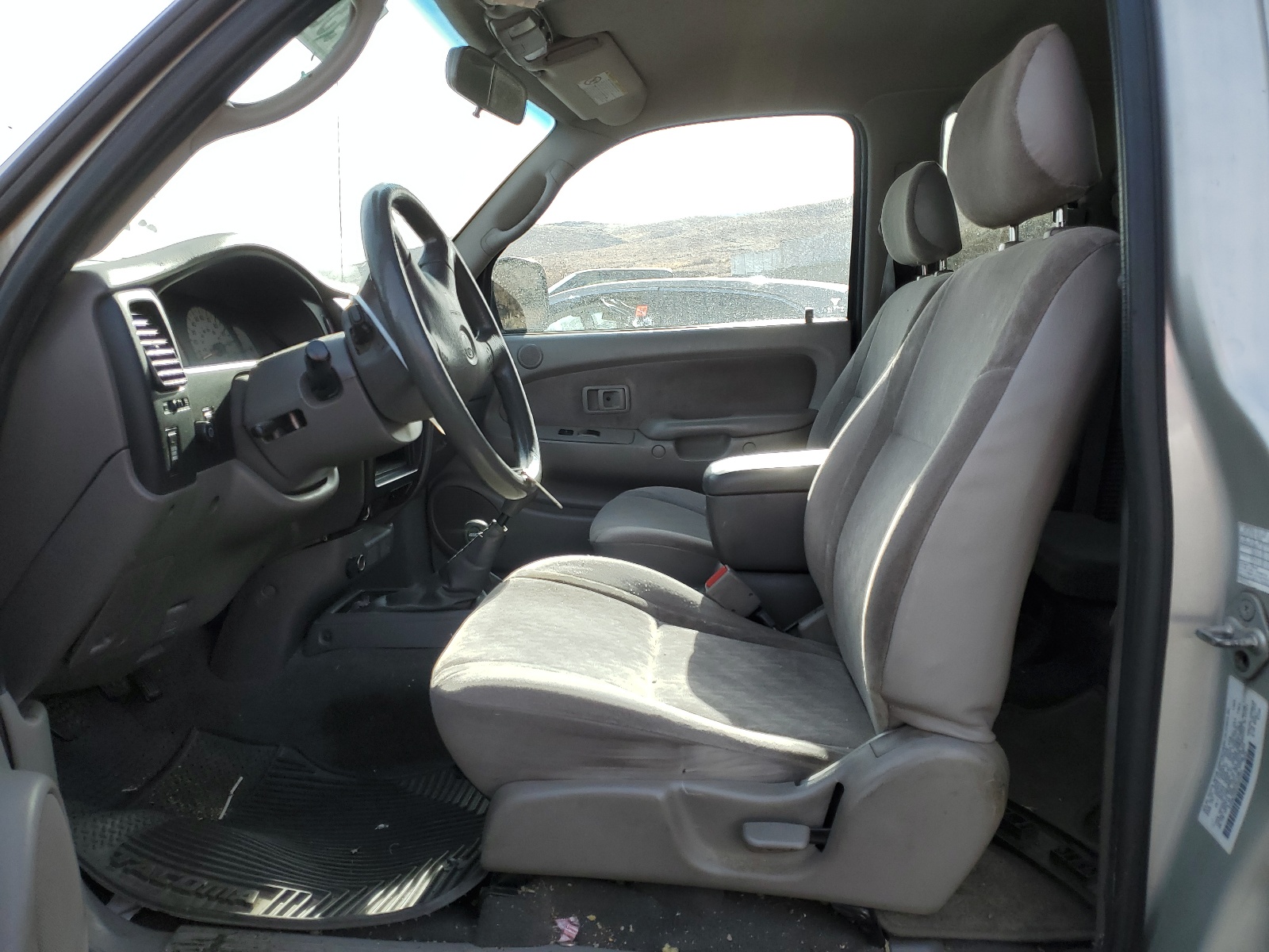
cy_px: 476
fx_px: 953
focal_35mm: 26
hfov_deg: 67.3
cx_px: 634
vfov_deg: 53.1
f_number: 1.5
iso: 50
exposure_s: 1/1000
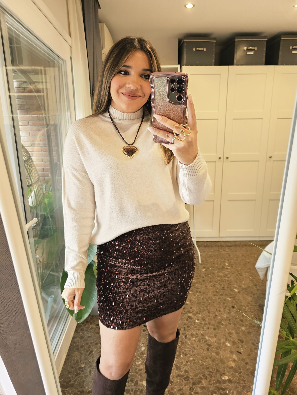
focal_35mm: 23
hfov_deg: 58.9
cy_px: 198
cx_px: 148
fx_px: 263
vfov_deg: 73.9
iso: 320
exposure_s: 1/100
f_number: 1.7
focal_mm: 6.3
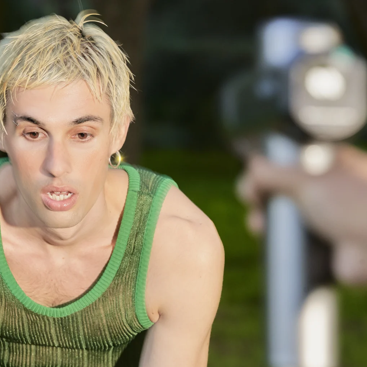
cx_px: 133
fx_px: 3071
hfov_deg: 6.8
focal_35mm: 256
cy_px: 184
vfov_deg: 6.8
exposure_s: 1/25
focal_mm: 200
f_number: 8
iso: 1250
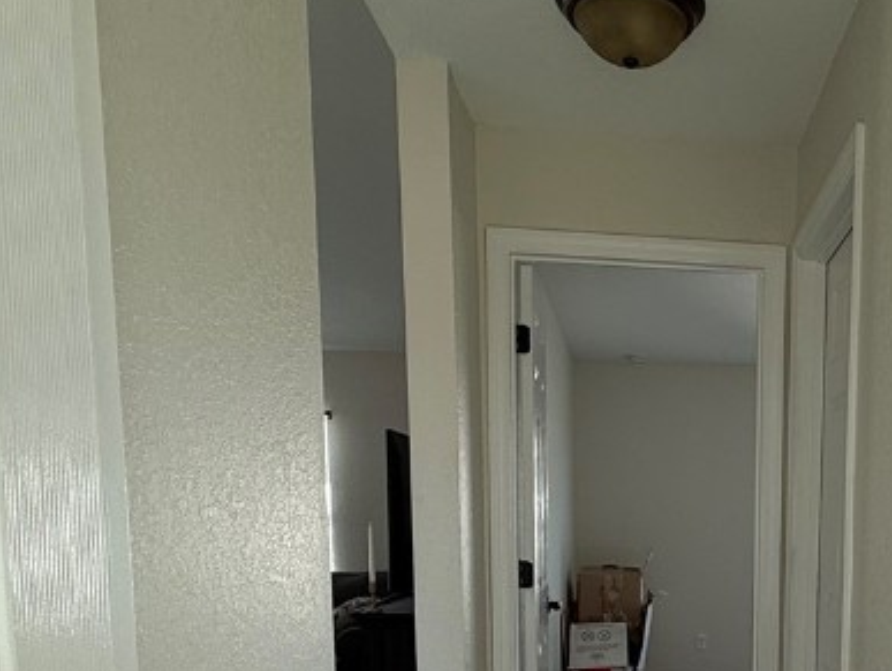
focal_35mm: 37
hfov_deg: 46.4
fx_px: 954
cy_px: 648
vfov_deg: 35.5
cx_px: 761
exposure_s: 1/99
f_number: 2.2
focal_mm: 2.22
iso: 50
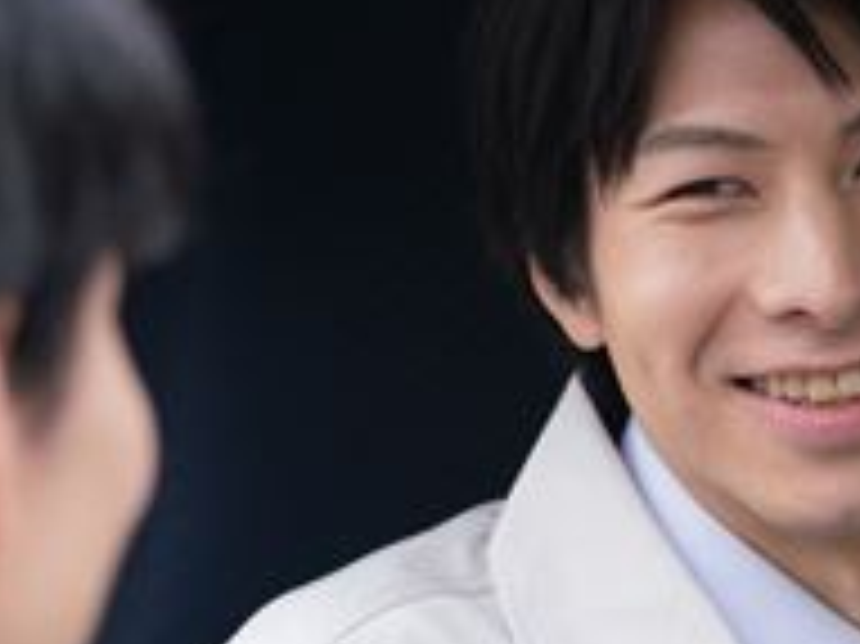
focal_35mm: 319
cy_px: 752
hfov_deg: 6.2
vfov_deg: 4.6
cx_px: 657
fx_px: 7920
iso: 400
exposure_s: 1/250
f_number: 2.8
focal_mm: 88
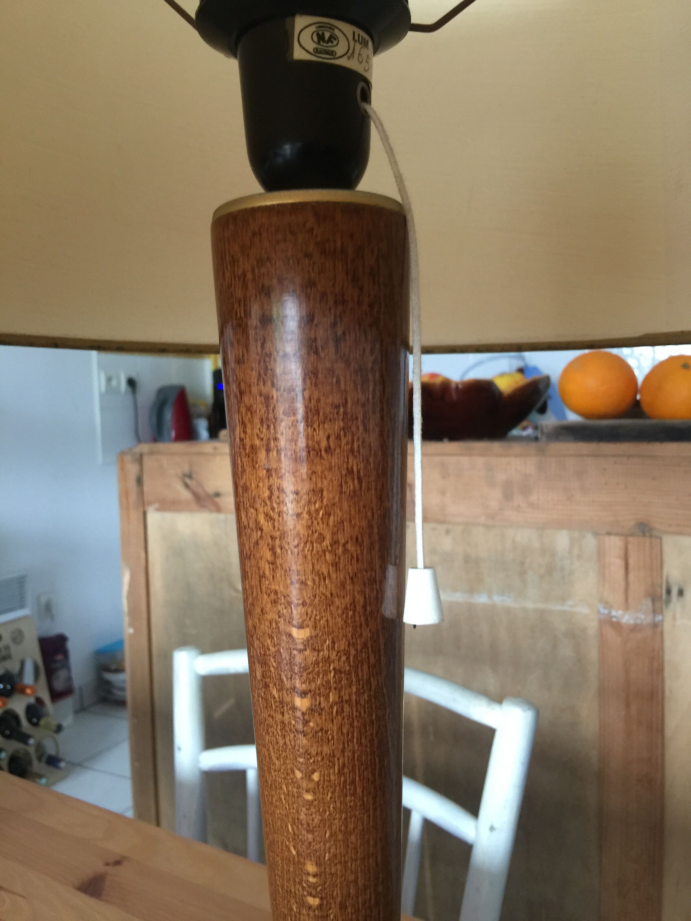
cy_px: 460
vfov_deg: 61.7
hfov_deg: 48.2
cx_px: 346
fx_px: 772
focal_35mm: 29
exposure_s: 1/17
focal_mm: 4.15
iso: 100
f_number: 2.2
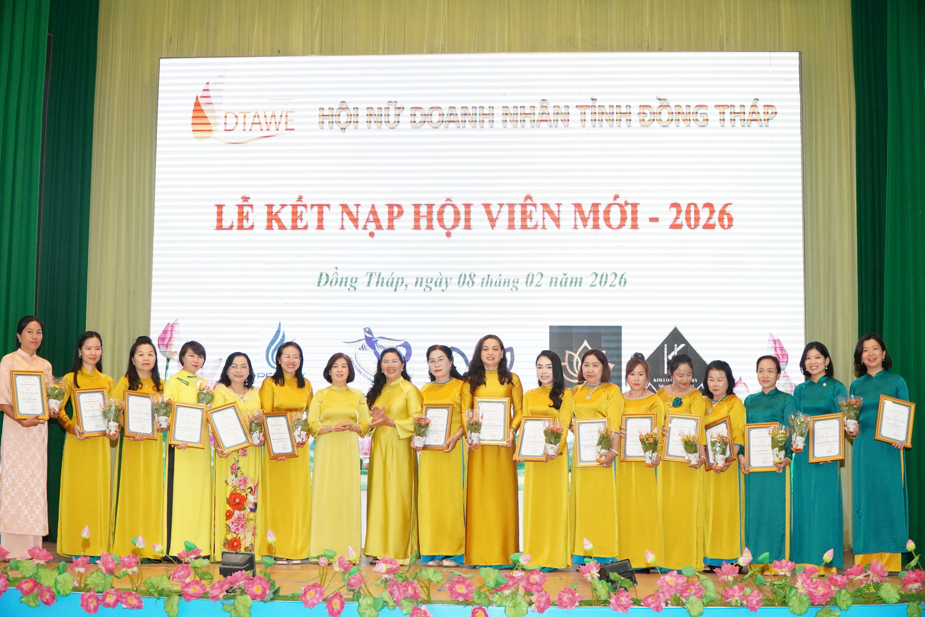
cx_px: 462
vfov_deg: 28.1
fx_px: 1233
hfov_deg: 41.1
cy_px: 308
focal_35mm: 48
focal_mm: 32
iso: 2500
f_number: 5
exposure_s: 1/160
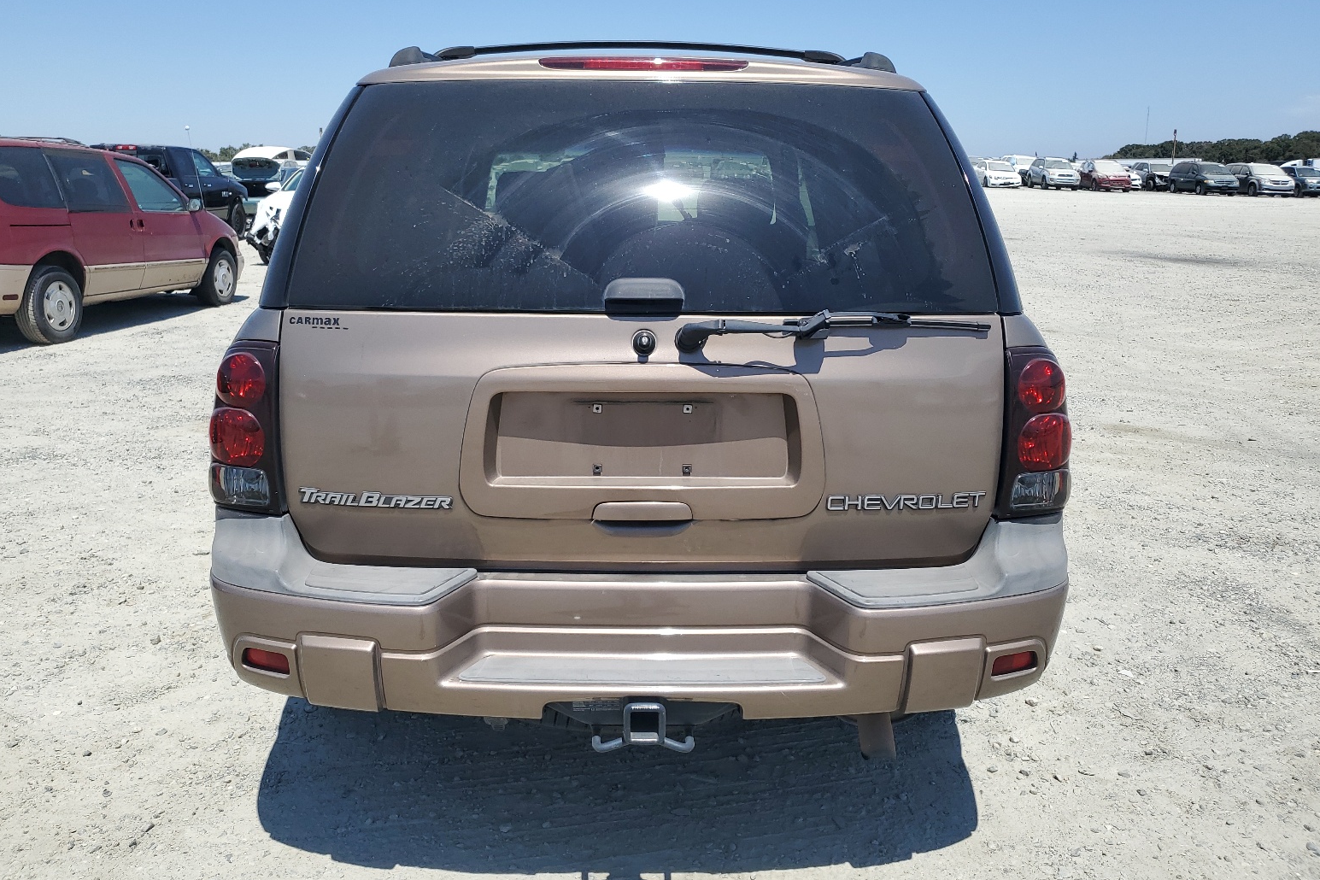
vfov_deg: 46.4
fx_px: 1027
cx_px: 639
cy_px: 430
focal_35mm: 28
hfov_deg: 65.5
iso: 50
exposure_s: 1/3333
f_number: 1.5
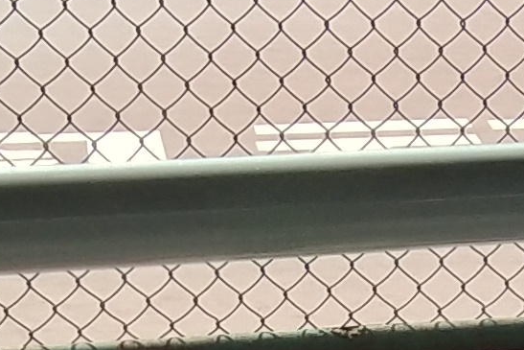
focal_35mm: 245
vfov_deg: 5.3
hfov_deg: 8.2
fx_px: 3567
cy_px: 1067
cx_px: 768
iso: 50
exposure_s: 1/861
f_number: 2.2
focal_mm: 3.69
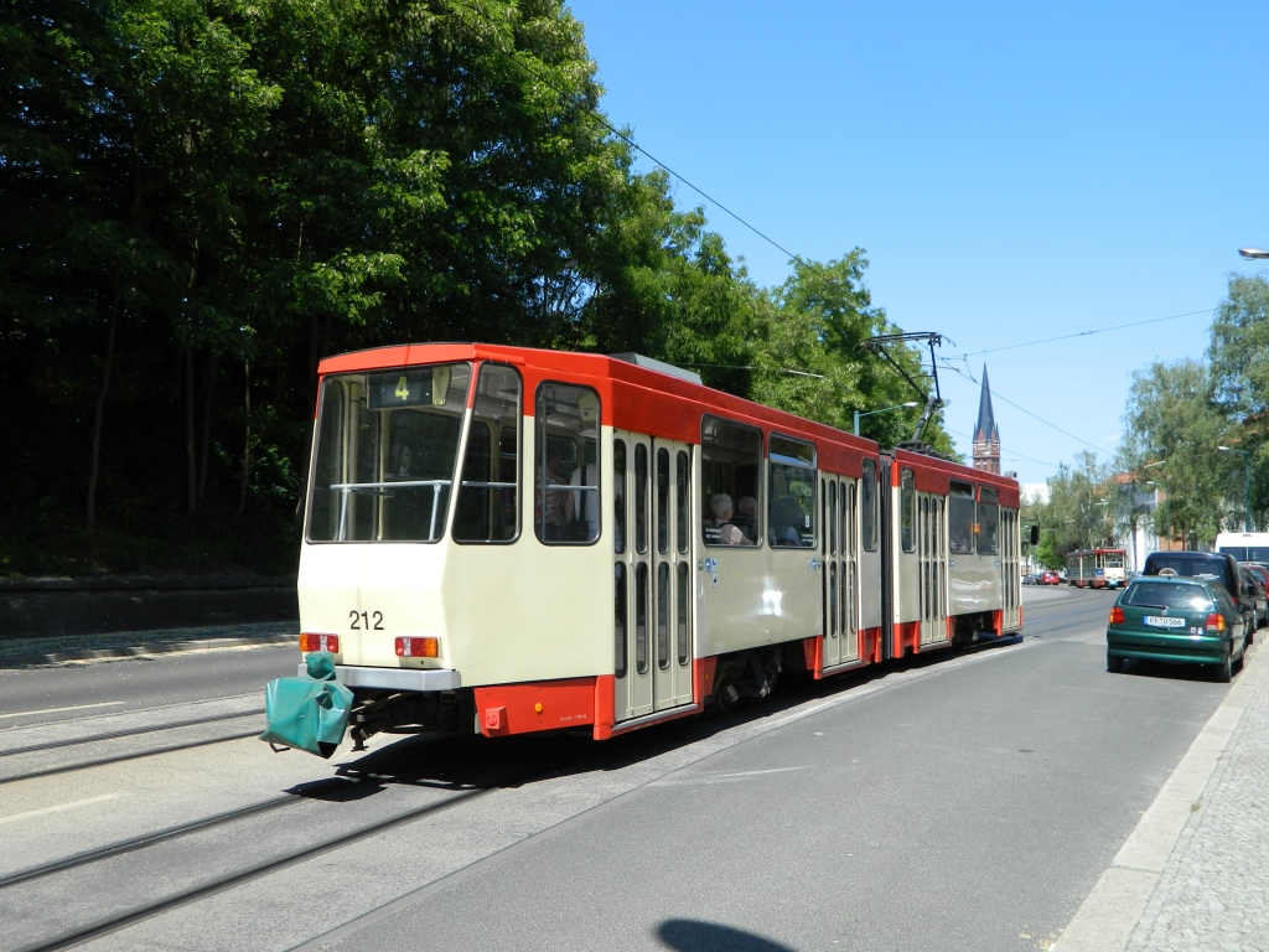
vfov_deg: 45.4
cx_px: 634
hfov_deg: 58.4
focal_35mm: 31
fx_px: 1136
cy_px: 476
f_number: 3.2
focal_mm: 5.6
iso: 80
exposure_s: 1/640
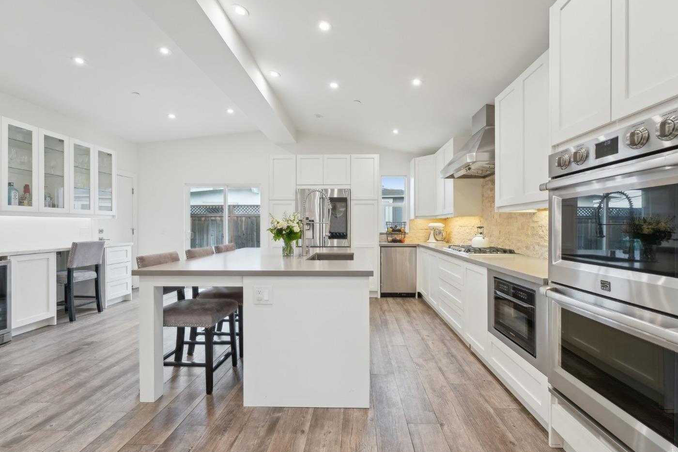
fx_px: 282
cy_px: 227
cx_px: 348
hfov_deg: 100.4
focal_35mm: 15
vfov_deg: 77.3
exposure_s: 1/40
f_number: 8
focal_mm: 14
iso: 640
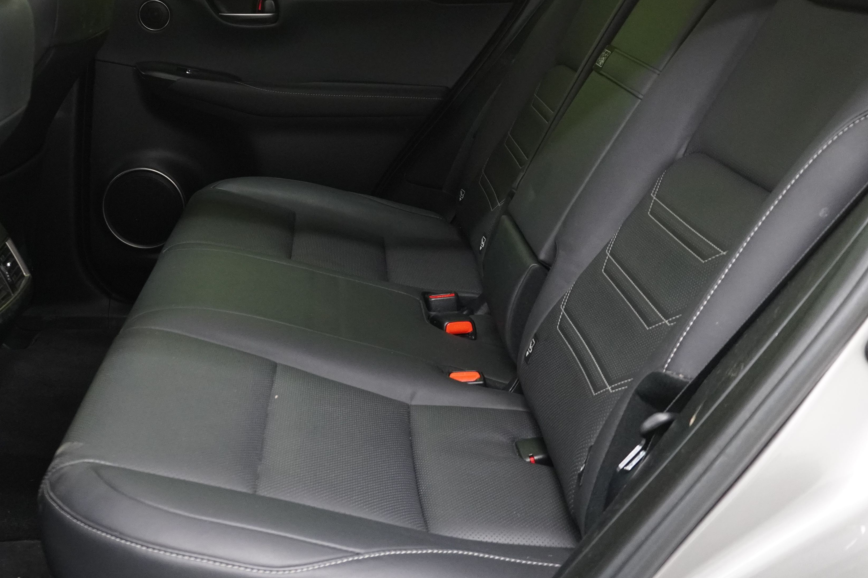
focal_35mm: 44
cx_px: 281
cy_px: 145
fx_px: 1061
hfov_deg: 43.8
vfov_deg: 30.0
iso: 1600
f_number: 3.5
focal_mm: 16
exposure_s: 1/30
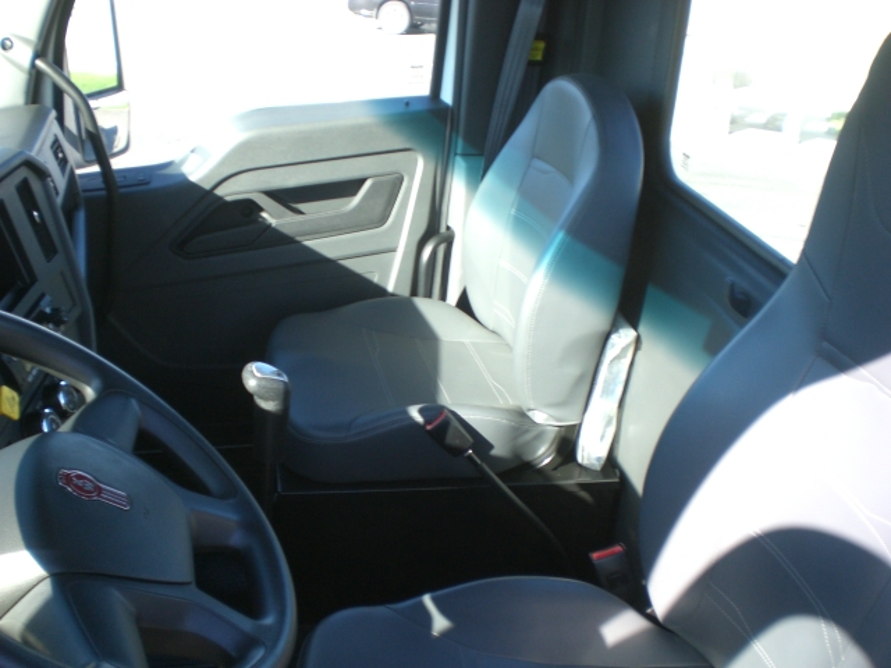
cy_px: 334
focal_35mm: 38
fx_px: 978
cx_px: 446
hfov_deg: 49.0
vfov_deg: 37.7
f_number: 3.1
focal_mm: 6.3
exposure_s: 1/160
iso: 100
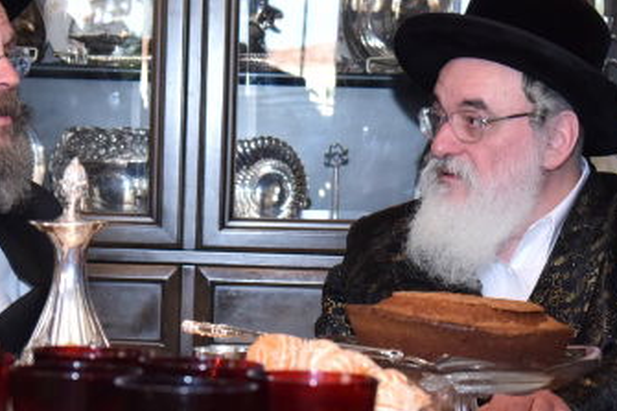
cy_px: 229
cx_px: 201
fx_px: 2621
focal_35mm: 153
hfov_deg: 13.4
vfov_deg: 9.0
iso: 1600
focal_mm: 50
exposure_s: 1/125
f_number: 5
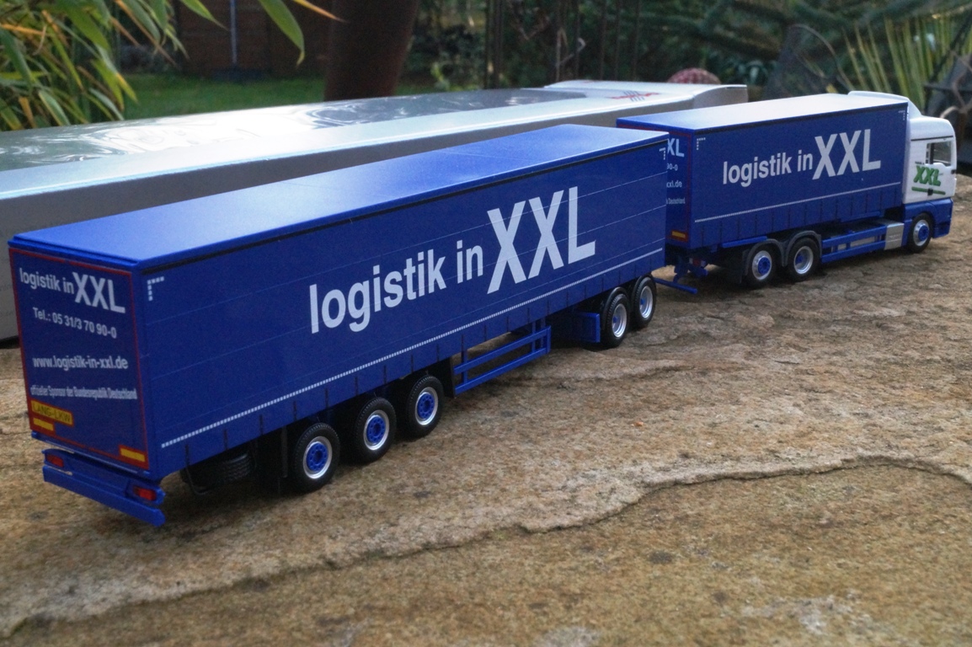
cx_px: 486
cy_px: 324
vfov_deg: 29.8
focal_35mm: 45
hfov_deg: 43.6
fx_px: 1214
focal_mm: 30
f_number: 22
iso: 2000
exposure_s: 1/60
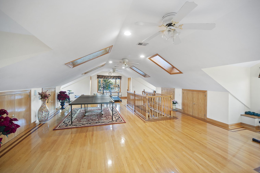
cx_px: 131
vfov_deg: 77.2
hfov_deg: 100.4
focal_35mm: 15
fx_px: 108
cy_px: 81
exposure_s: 1/5
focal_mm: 14
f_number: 8
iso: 400
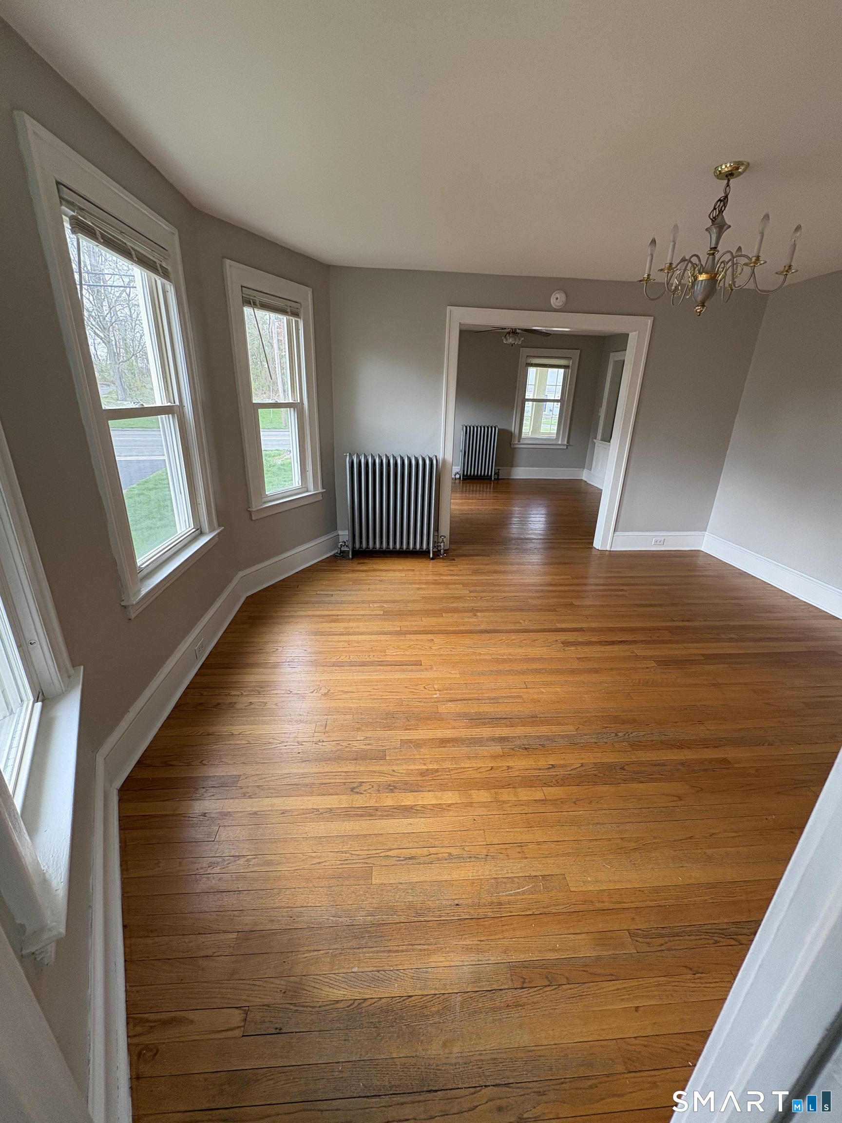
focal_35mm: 14
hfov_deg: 85.7
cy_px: 562
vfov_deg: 102.1
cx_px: 421
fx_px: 454
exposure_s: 1/99
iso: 100
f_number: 2.2
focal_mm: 2.22
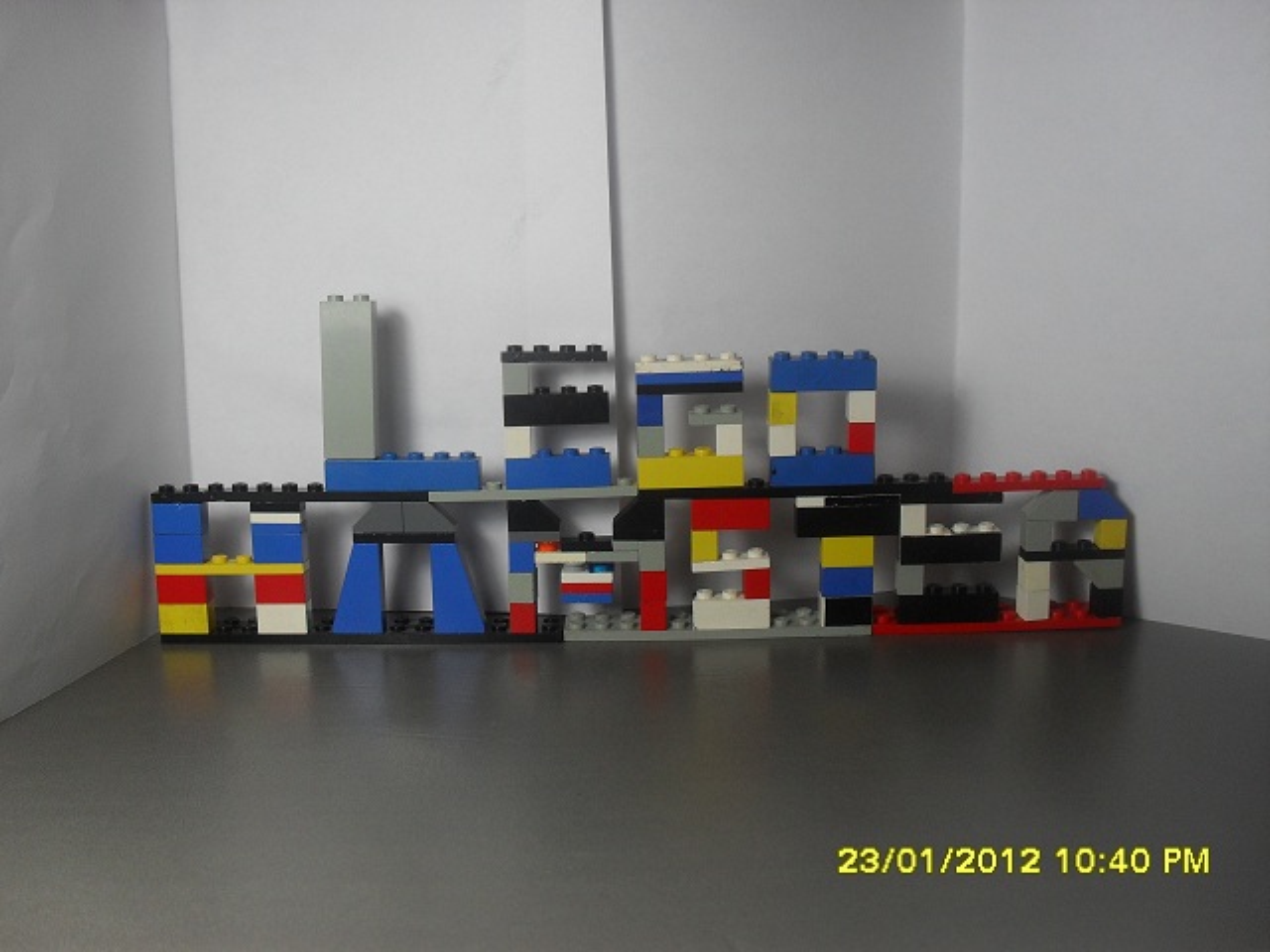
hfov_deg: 52.6
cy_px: 476
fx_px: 1284
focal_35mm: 35
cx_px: 635
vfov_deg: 40.7
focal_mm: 6.3
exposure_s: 1/125
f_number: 3.2
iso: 100
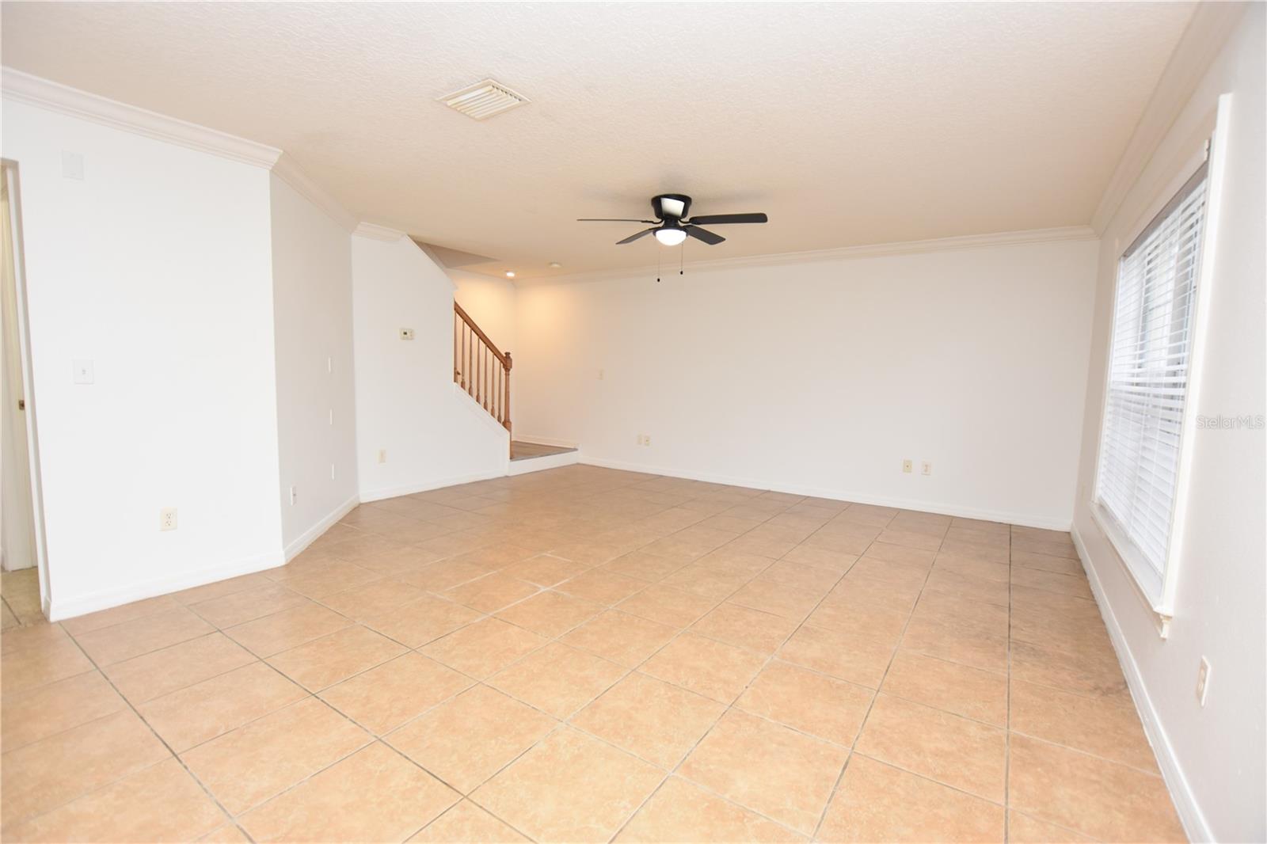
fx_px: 528
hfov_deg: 100.4
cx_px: 634
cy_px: 422
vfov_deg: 77.3
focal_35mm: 15
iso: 360
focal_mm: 10
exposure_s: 1/60
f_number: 4
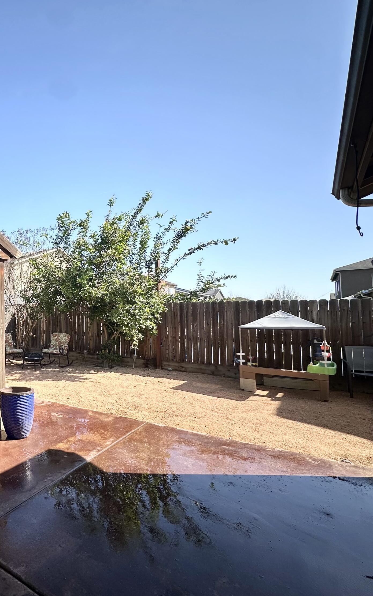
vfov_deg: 85.1
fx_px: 325
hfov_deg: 48.8
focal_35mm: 20
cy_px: 299
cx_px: -1
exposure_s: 1/955
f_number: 2.2
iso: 40
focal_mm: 2.22
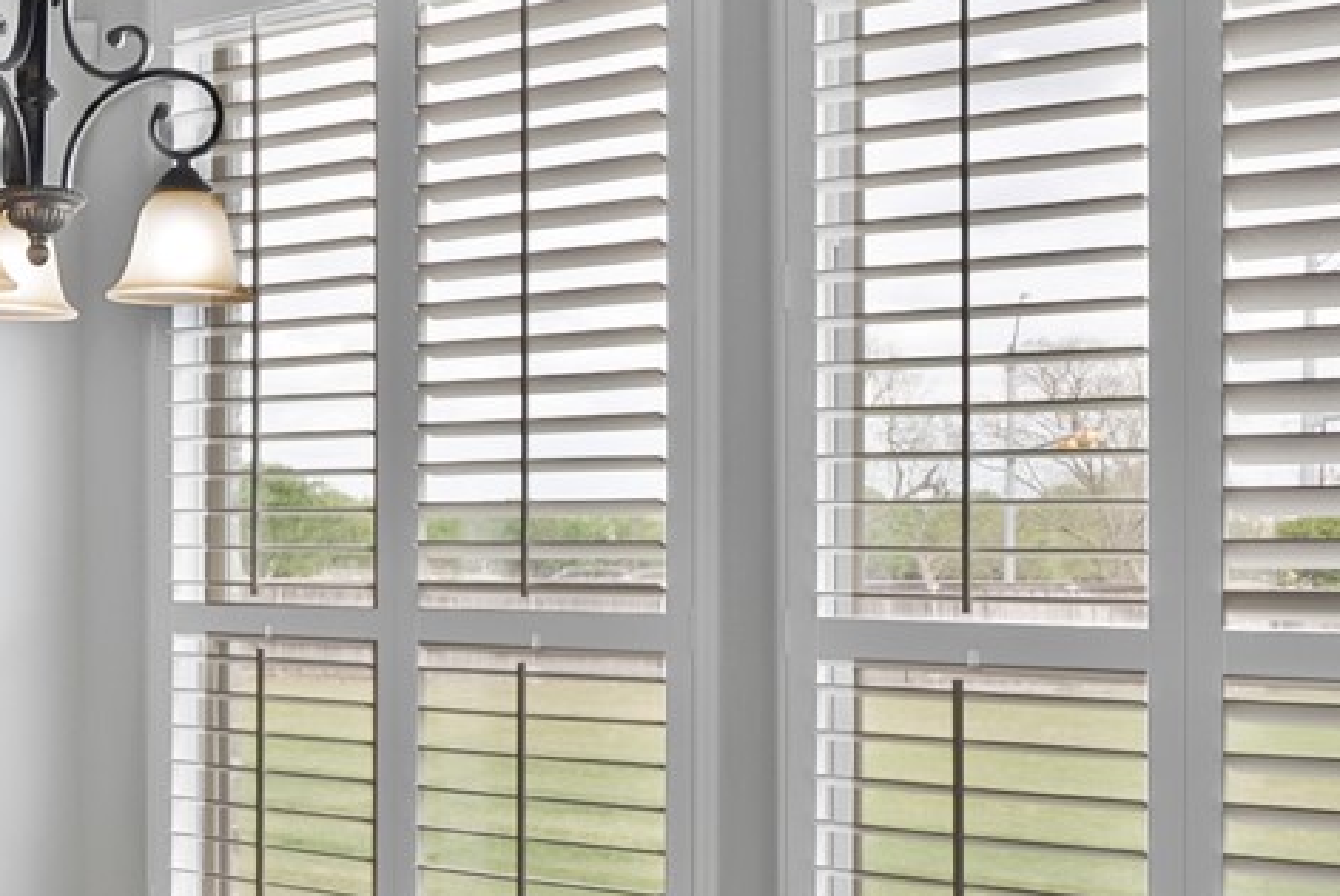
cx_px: 17
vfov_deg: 26.5
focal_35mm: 51
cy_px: 496
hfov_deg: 35.4
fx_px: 1900
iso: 640
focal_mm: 12
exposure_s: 1/40
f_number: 9
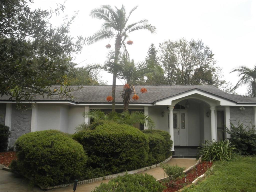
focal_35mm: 28
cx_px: 128
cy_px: 96
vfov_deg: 49.7
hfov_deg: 63.4
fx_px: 207
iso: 64
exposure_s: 1/250
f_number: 3
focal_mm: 5
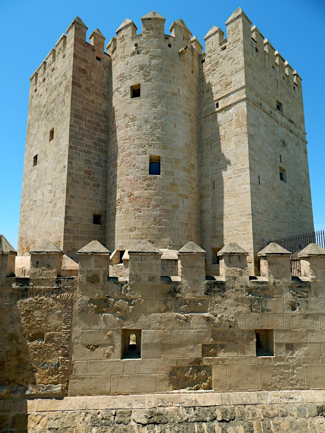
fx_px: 288
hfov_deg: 58.9
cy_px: 216
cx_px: 162
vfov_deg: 73.9
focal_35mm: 23
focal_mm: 4
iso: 125
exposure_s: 1/1500
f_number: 3
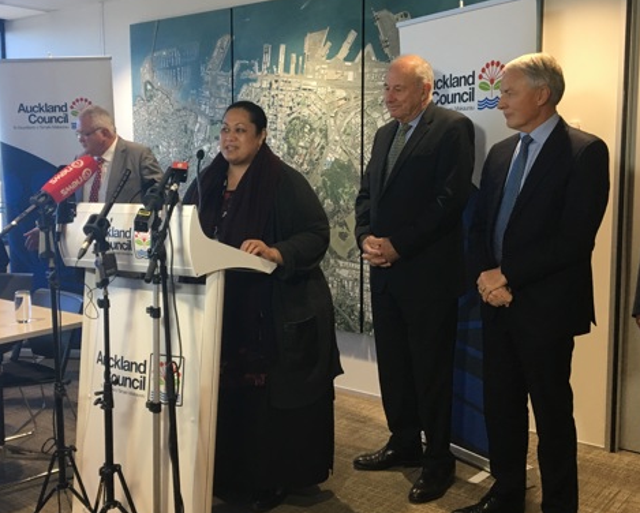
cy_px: 240
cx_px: 288
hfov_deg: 44.7
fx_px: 777
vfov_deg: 36.5
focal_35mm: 41
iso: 50
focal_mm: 4.15
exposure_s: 1/33
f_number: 2.2
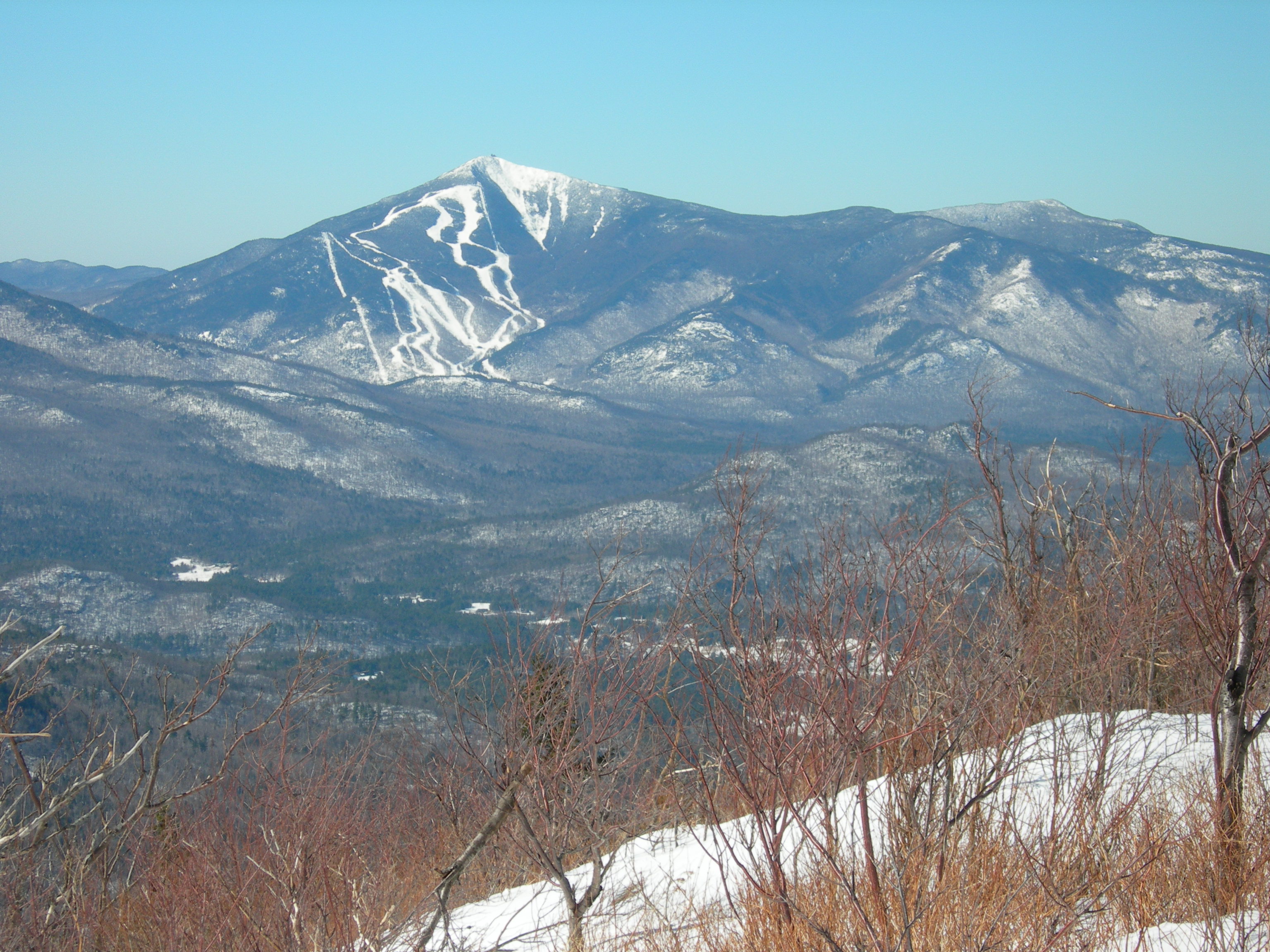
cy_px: 476
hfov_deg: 17.4
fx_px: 4146
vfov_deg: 13.1
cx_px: 635
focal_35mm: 113
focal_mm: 23.4
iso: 50
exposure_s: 1/220
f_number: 8.2
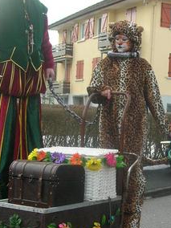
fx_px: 520
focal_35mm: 79
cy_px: 161
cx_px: 129
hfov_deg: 18.5
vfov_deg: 24.5
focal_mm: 5.8
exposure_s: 1/312
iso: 50
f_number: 2.8
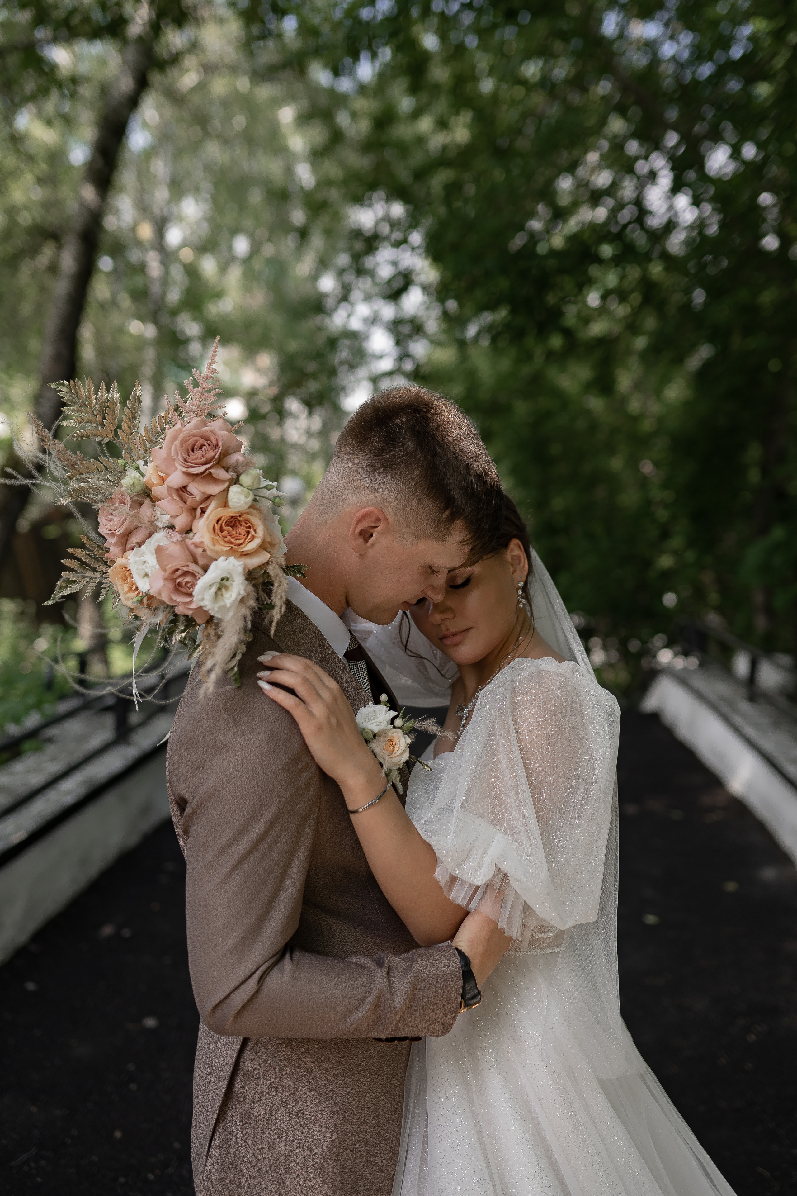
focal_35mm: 35
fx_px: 1162
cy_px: 598
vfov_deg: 54.4
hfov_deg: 37.9
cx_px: 398
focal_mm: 35
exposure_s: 1/640
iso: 80
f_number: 2
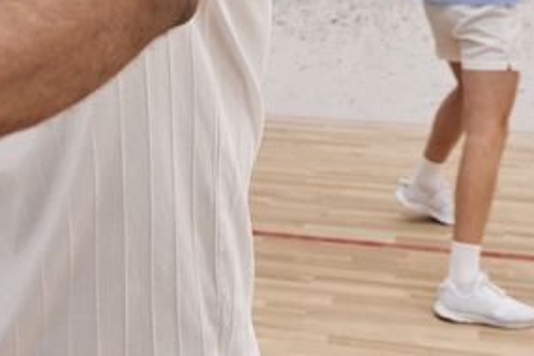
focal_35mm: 80
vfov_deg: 15.6
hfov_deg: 25.0
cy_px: -198
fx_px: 1187
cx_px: 111
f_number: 4
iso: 400
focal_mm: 19
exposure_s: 1/200
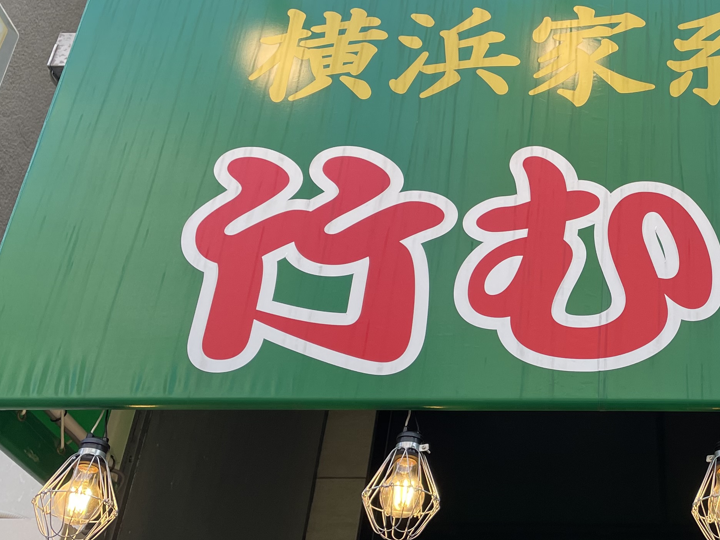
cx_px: 652
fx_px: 1165
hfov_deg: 32.6
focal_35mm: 56
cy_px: 309
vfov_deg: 26.1
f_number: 1.6
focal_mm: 4.2
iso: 32
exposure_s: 1/509
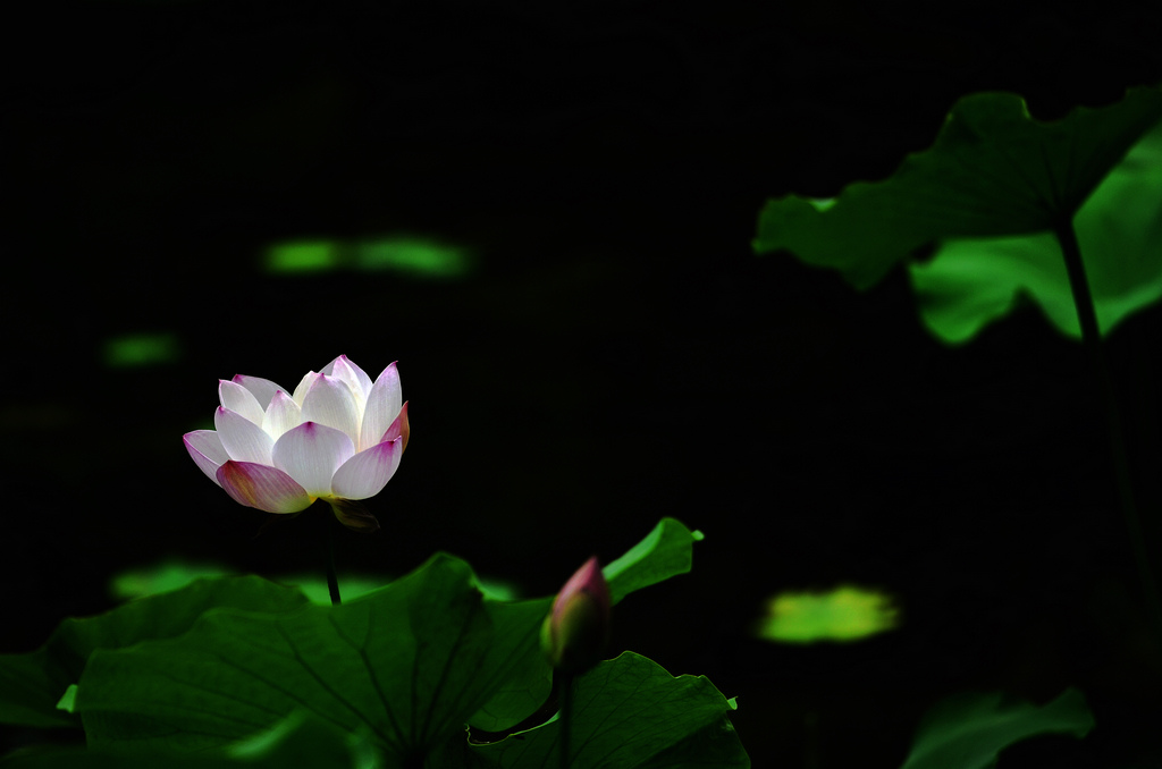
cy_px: 384
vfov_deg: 6.1
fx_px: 7247
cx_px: 581
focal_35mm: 225
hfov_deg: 9.2
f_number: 2.8
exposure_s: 1/2000
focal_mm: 150
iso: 200
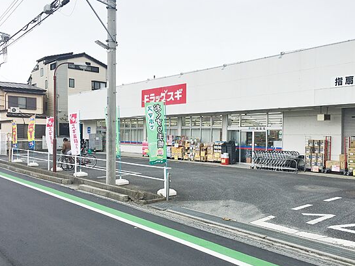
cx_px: 198
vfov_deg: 42.9
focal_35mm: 33
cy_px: 143
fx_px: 339
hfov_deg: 55.2
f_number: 2.2
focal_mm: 4.15
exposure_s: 1/693
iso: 25
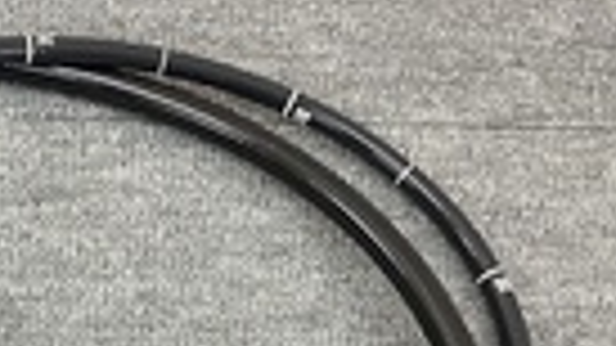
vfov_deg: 13.1
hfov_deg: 23.9
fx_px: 1355
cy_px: 625
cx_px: -67
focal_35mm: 83
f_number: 1.8
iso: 100
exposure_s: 1/60
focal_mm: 4.25
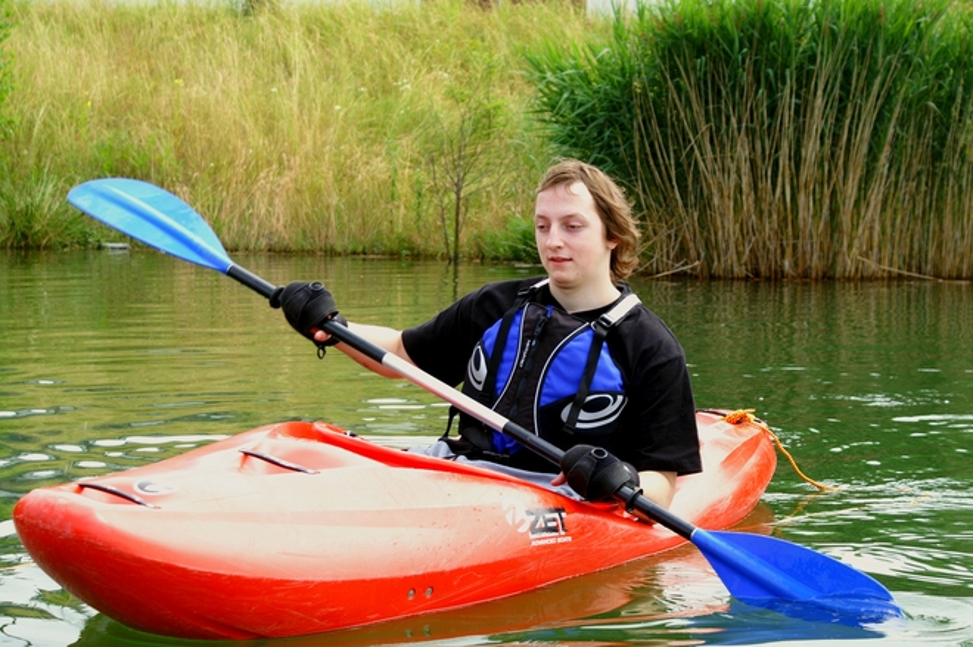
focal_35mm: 75
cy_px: 324
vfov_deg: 18.2
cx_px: 486
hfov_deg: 27.0
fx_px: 2026
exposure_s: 1/200
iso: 100
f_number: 5.6
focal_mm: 50
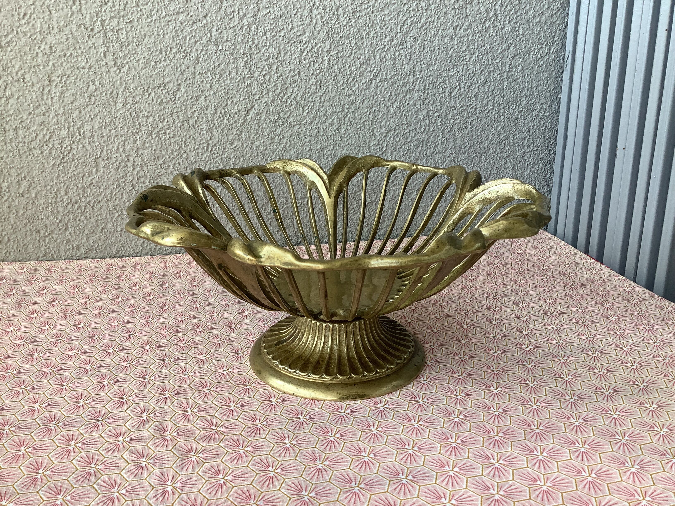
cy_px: 253
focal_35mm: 31
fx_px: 604
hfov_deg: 58.4
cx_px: 338
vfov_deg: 45.4
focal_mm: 3.3
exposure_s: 1/120
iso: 32
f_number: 2.4
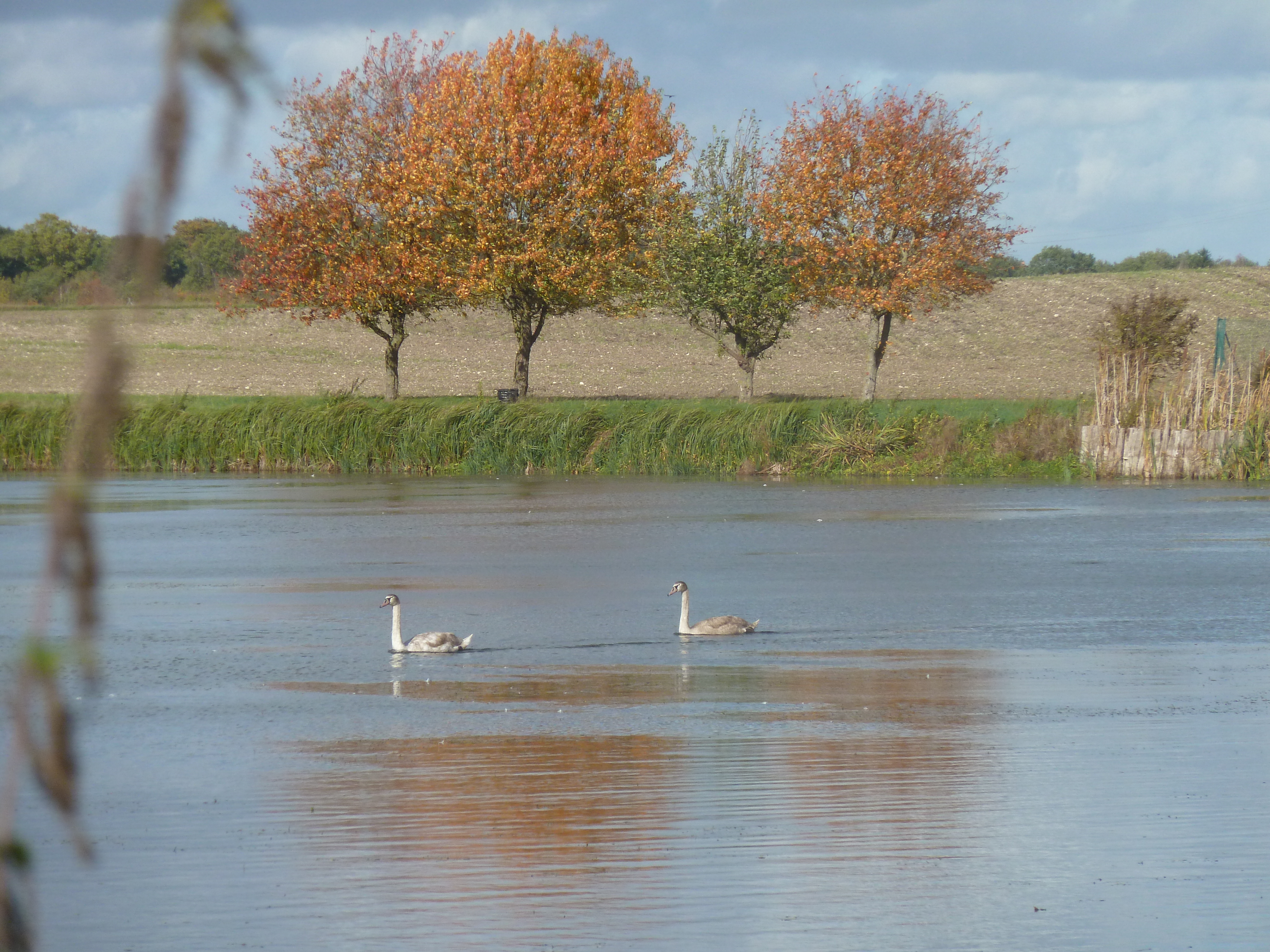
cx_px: 635
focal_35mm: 242
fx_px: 8879
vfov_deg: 6.1
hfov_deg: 8.2
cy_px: 476
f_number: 5
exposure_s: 1/800
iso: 160
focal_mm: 39.7
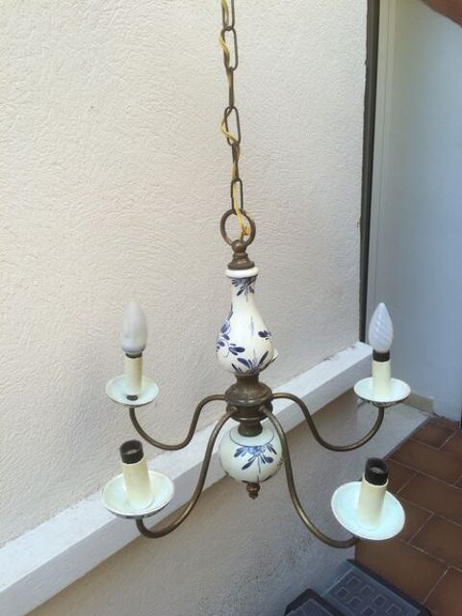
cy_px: 308
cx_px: 231
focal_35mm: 29
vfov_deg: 61.7
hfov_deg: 48.2
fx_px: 516
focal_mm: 4.15
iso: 32
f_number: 2.2
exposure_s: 1/258
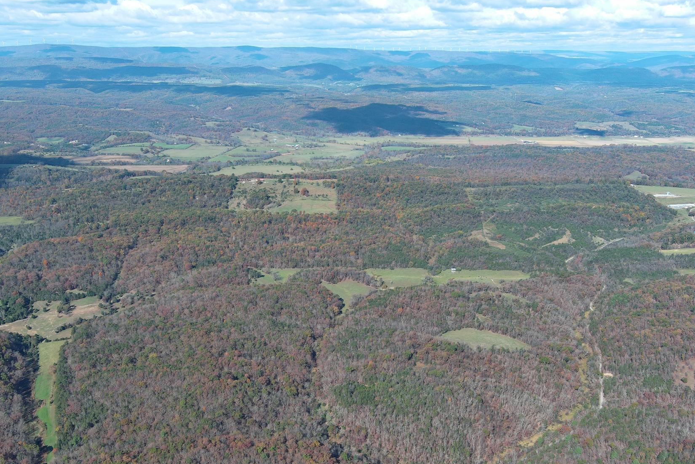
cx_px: 330
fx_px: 695
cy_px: 275
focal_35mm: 36
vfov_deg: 36.8
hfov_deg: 53.1
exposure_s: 1/891
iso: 100
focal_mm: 10.57
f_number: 2.8
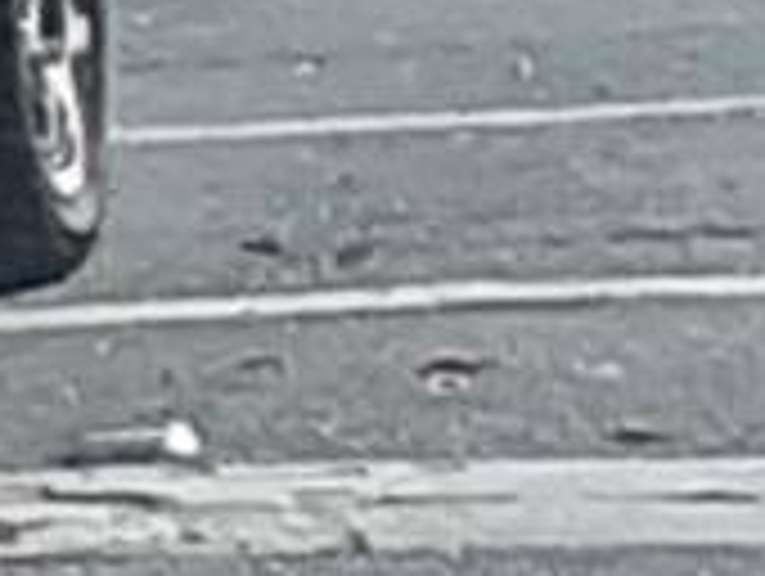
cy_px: -659
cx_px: -1271
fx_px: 3452
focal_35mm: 156
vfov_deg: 8.9
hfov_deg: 10.3
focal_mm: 2.91
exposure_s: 1/1429
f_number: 1.9
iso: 40
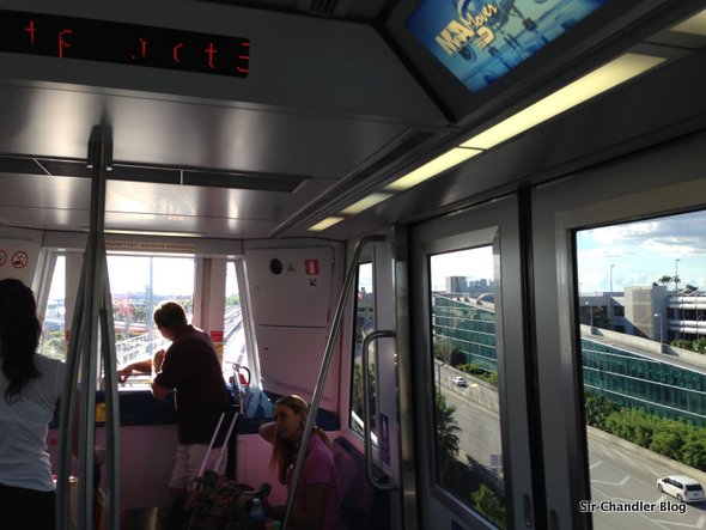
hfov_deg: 55.3
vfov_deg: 43.0
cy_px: 265
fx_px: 673
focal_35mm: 33
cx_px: 353
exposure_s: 1/174
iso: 50
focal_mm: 4.12
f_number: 2.4
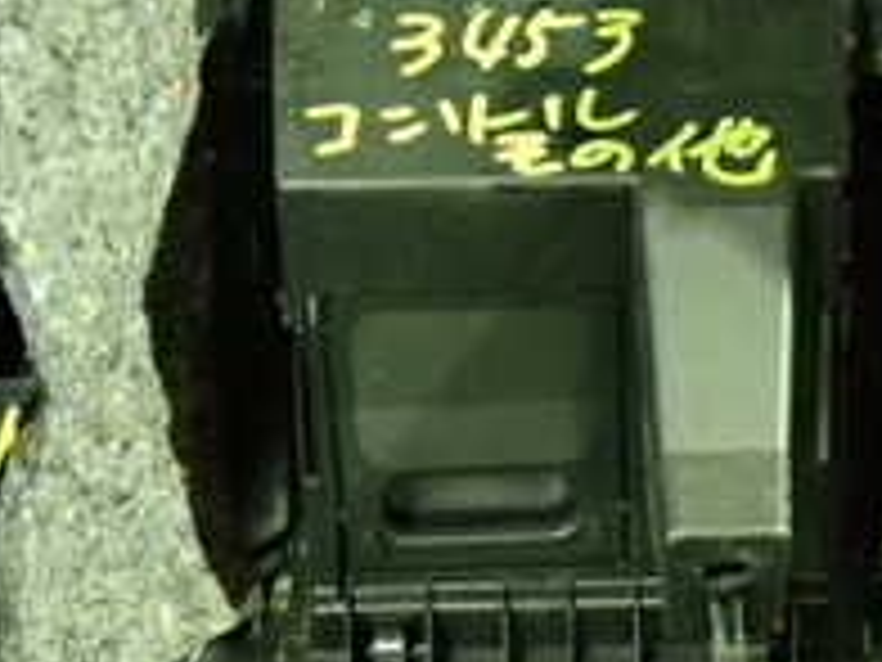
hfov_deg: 21.3
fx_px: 2344
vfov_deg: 16.0
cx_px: 486
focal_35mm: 92
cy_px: 464
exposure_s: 1/13
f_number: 2.3
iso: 800
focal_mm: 5.4
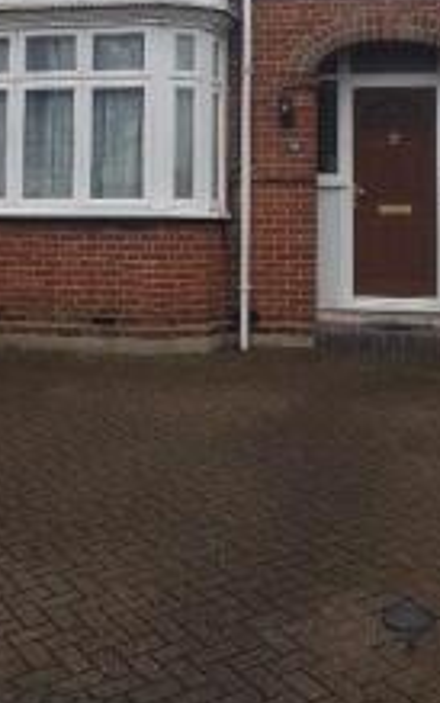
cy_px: 140
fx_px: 1055
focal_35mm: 55
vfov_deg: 35.7
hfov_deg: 23.6
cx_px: 218
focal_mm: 4.2
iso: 40
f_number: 1.7
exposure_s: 1/824
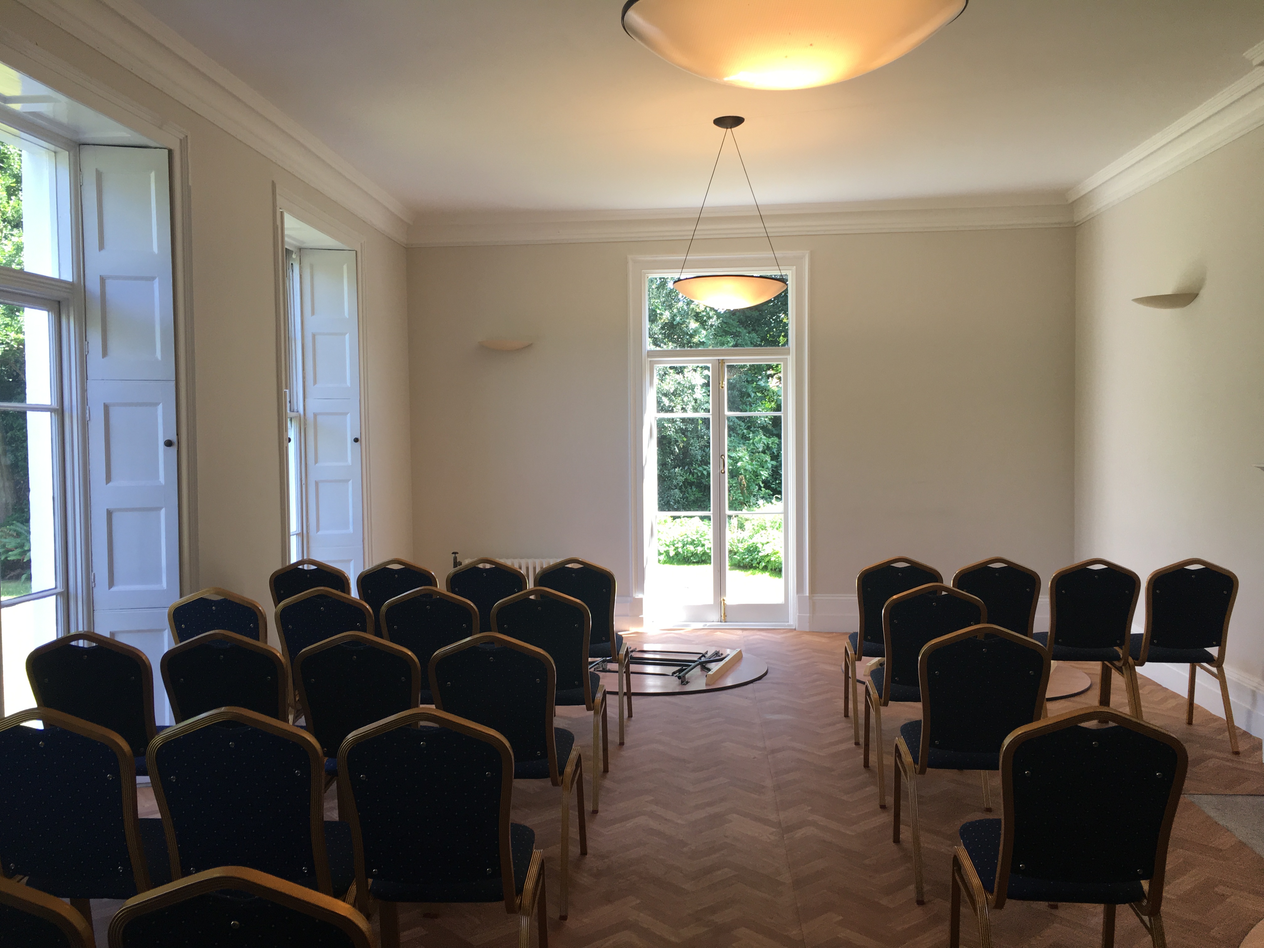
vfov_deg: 48.2
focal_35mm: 29
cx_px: 632
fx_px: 1059
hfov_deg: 61.7
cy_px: 474
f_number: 2.2
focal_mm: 4.15
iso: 40
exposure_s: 1/100
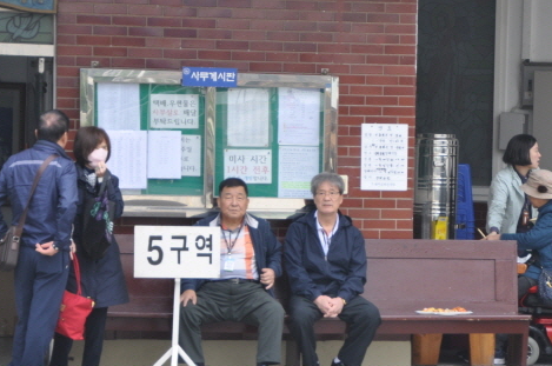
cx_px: 397
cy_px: 225
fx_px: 2740
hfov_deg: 11.5
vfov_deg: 7.6
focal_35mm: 179
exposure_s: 1/160
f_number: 6.3
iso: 200
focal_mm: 70
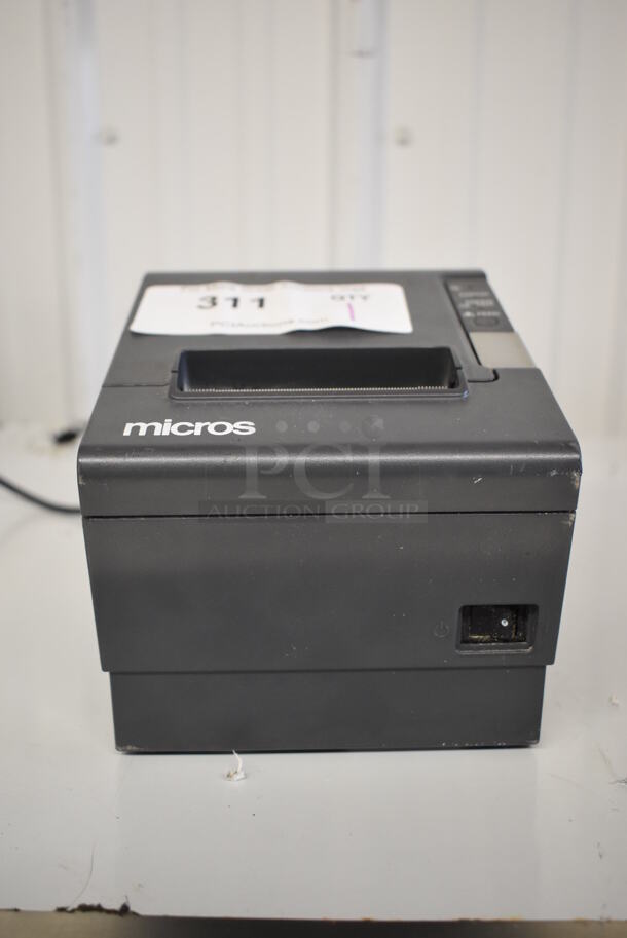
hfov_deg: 35.5
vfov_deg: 51.3
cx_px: 314
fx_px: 978
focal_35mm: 38
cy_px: 469
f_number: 4
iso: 1600
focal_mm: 25
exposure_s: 1/125
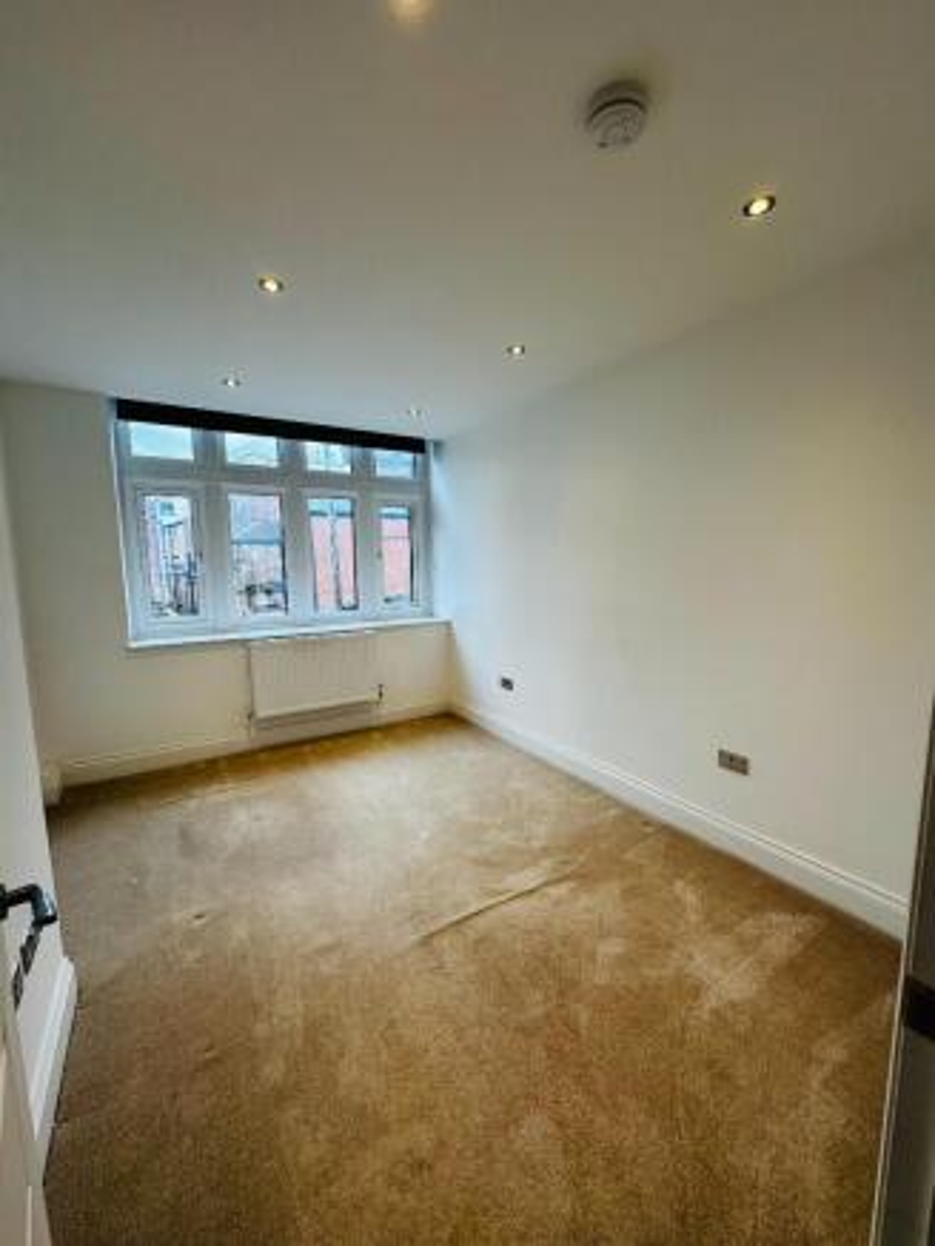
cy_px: 623
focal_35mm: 14
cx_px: 468
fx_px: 504
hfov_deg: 85.7
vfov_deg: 102.0
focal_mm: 2.22
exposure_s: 1/100
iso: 64
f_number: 2.2
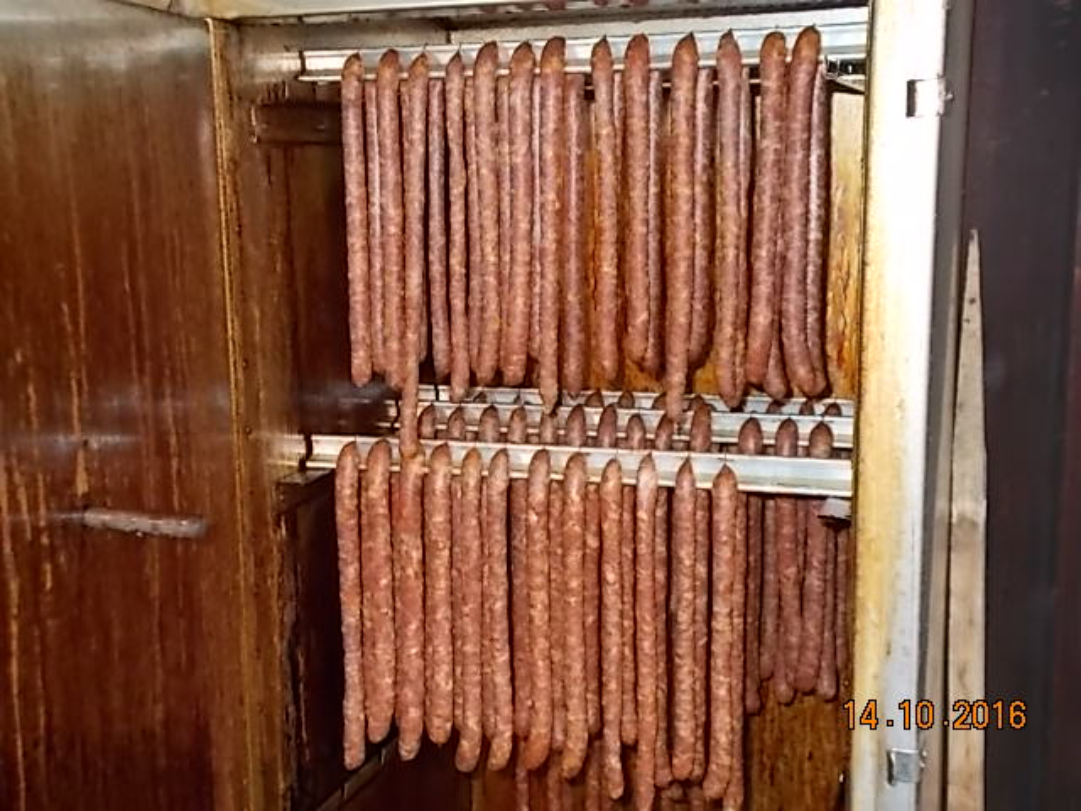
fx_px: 1374
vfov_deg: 32.9
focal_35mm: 44
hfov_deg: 42.9
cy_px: 406
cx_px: 540
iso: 200
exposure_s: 1/30
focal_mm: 7.9
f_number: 4.2
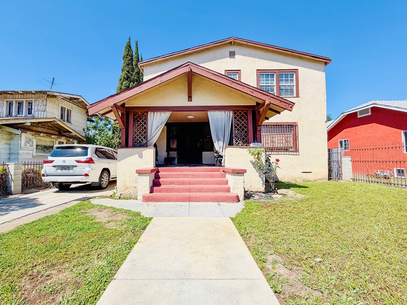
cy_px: 151
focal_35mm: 15
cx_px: 190
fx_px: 176
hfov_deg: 98.0
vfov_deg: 81.7
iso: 20
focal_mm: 2.22
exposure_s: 1/950
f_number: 2.2
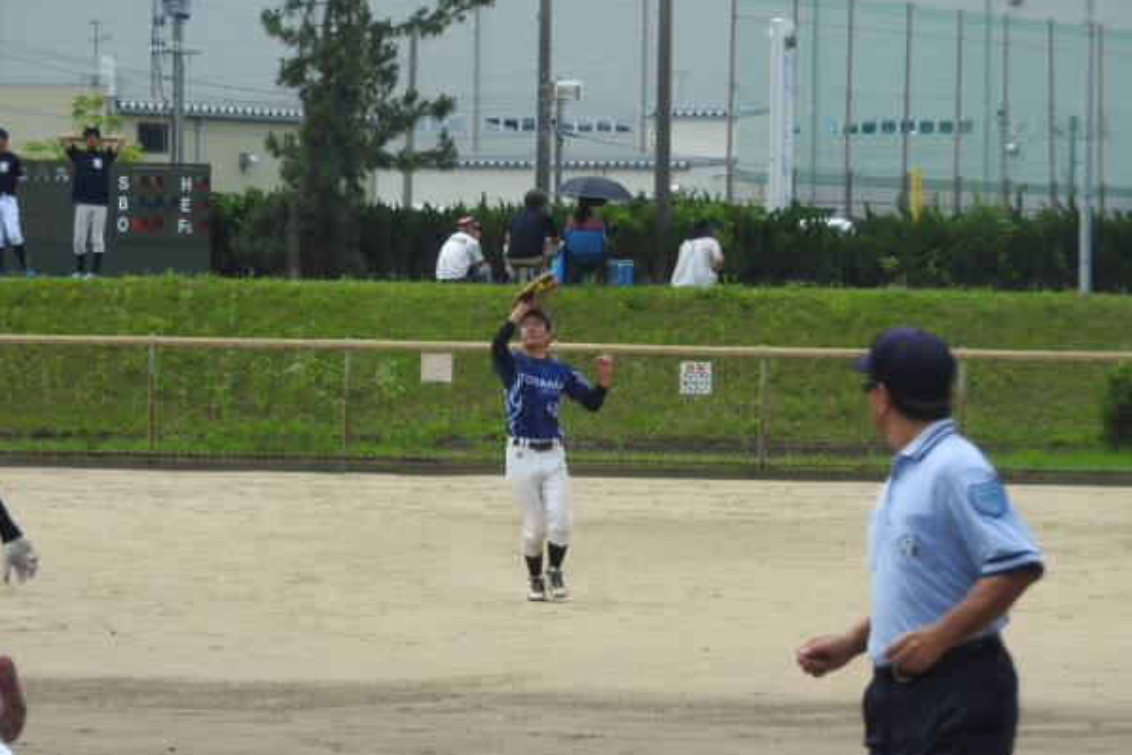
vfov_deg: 6.0
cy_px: 421
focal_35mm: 230
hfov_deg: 9.0
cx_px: 565
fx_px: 7232
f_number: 5.3
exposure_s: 1/500
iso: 100
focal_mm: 39.4
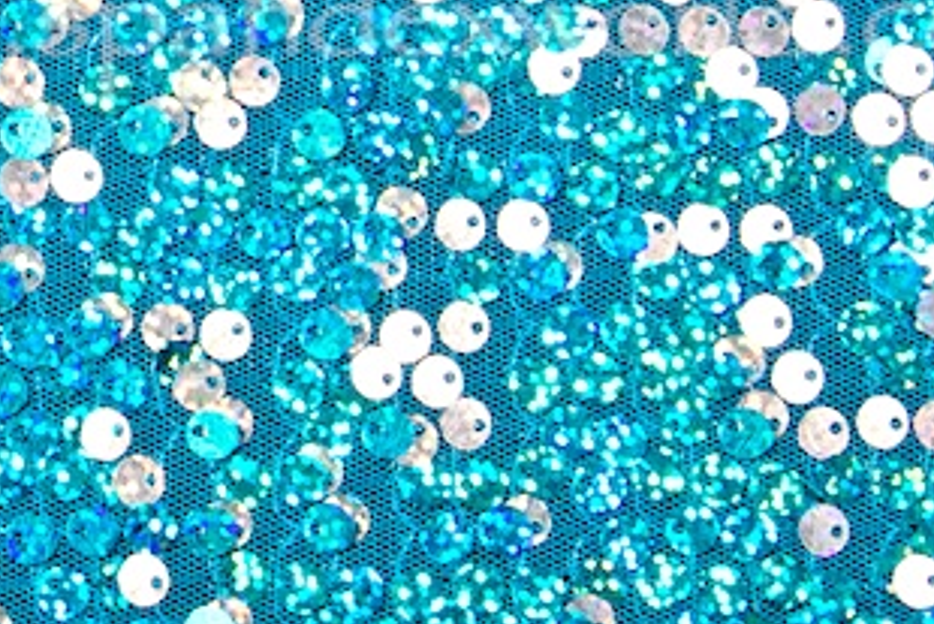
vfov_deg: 9.8
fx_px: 3608
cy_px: 27
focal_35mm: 139
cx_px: 423
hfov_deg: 14.7
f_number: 13
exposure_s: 1/200
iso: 250
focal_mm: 48
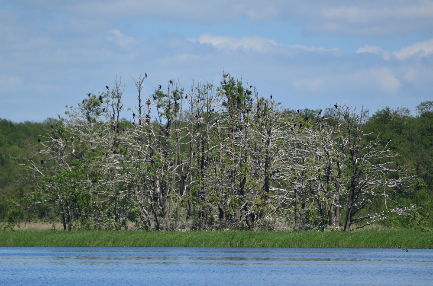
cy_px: 143
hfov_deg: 4.6
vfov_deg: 3.0
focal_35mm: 450
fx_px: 5400
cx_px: 216
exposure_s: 1/8000
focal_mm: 300
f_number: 5.6
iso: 900
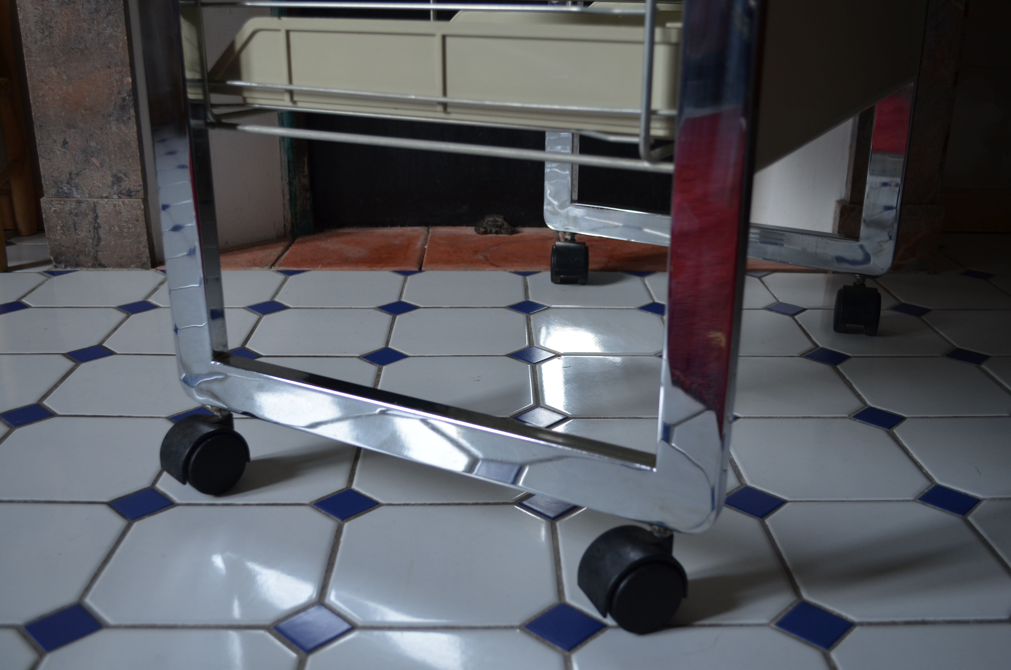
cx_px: 506
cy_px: 335
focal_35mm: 36
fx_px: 1009
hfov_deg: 53.2
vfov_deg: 36.7
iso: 400
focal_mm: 24
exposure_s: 1/60
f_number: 4
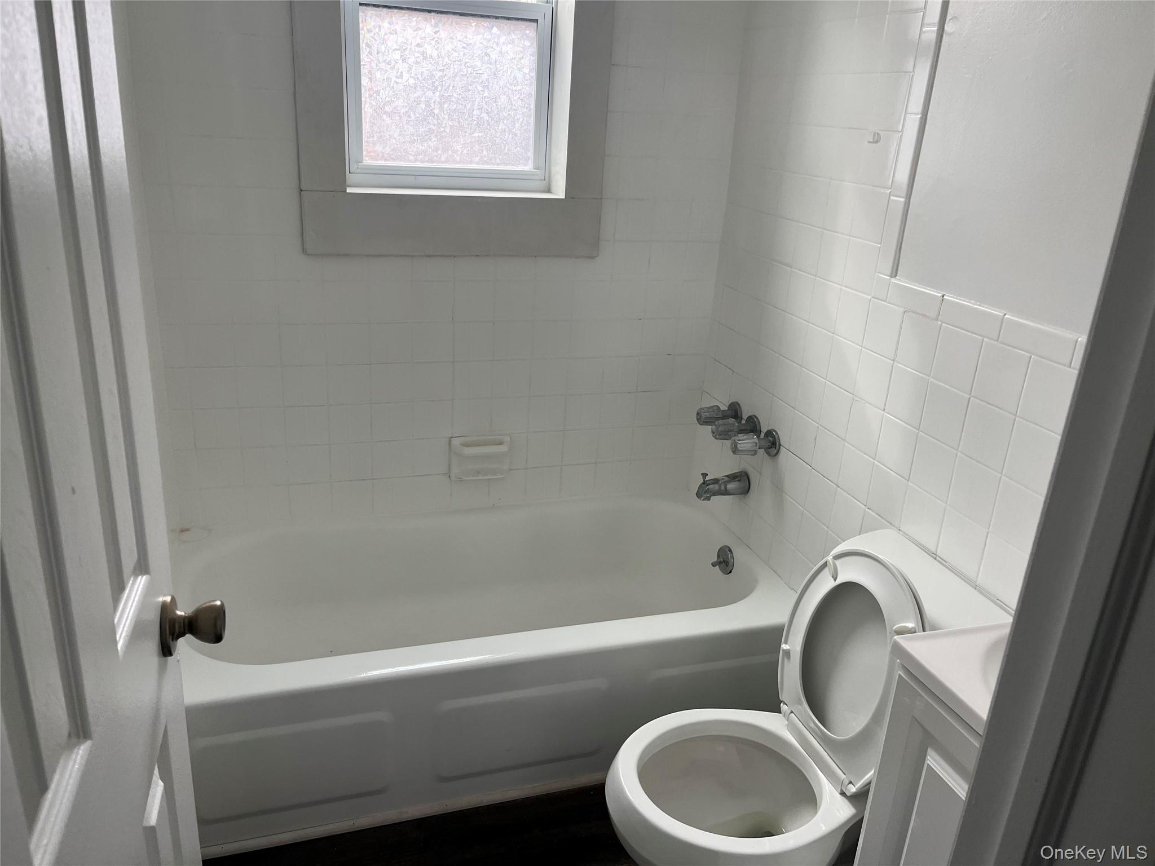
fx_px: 868
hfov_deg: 67.3
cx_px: 578
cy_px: 433
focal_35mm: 26
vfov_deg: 53.1
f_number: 1.6
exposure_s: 1/121
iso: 100
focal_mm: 5.1
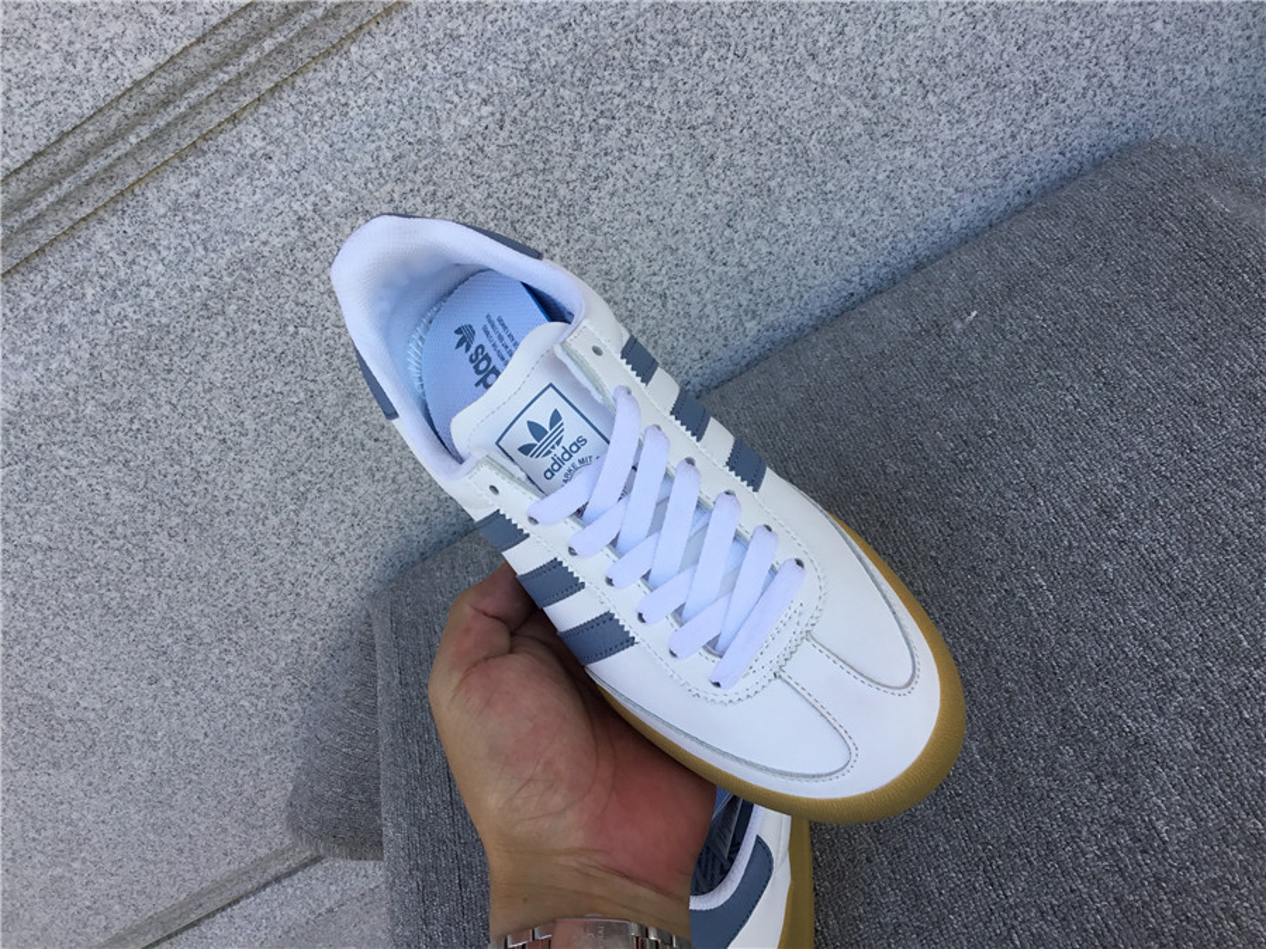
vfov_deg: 45.4
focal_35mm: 31
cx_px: 633
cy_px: 474
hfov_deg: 58.4
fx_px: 1134
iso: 25
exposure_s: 1/206
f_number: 2.4
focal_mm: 3.3
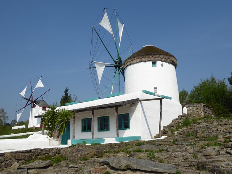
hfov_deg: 54.0
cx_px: 116
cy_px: 87
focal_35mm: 34
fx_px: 228
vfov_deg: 41.8
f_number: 3.6
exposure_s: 1/1300
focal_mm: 5.8
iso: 80
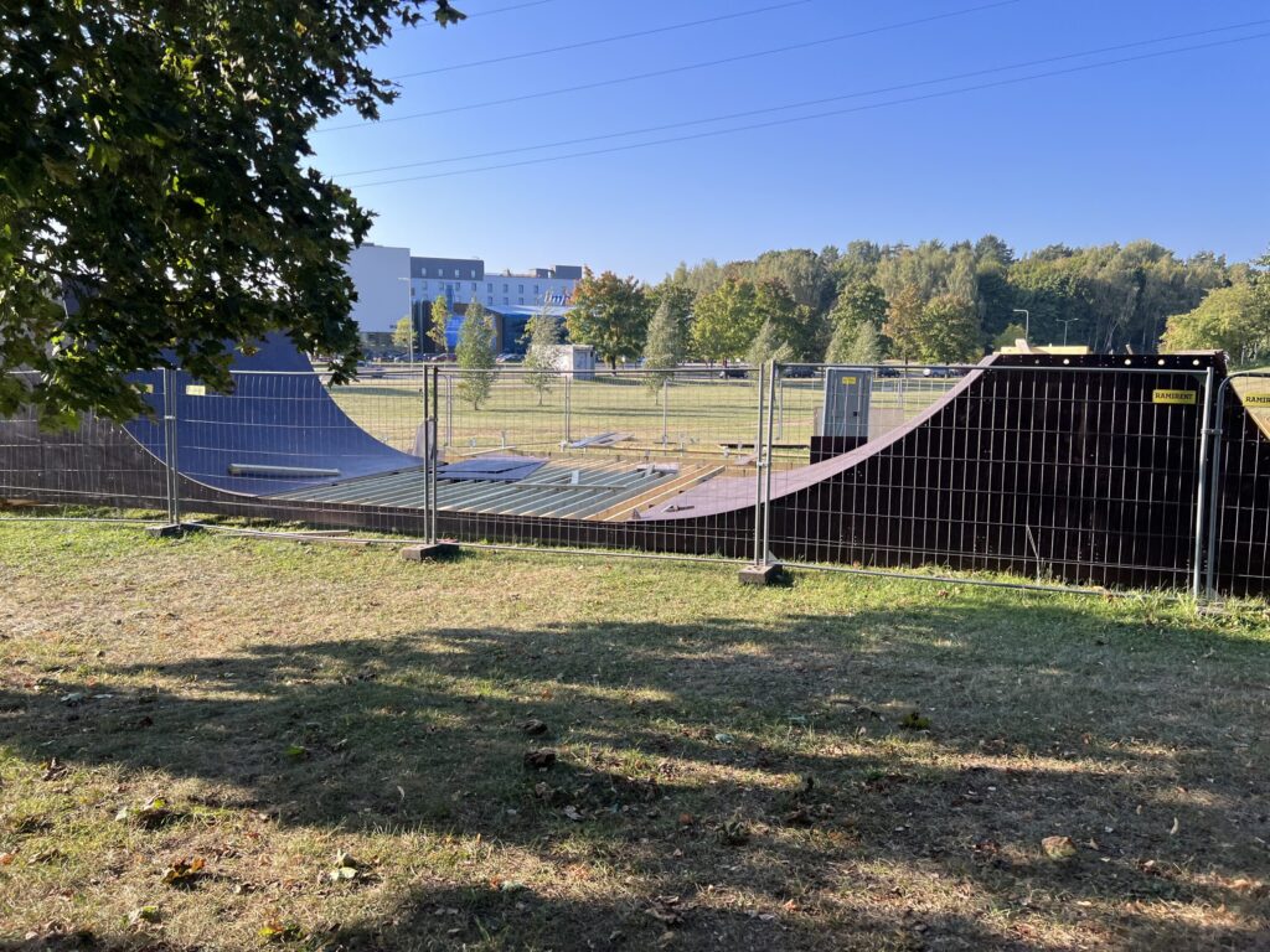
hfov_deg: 67.3
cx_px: 635
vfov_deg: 53.1
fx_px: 954
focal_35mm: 26
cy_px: 476
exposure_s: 1/1112
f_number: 1.5
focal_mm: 5.7
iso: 50
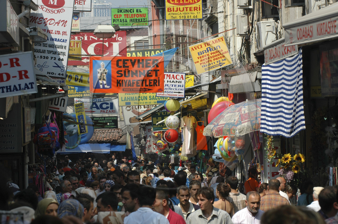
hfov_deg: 11.0
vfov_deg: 7.3
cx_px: 169
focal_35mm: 188
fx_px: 1758
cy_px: 112
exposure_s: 1/250
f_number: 8
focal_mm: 125
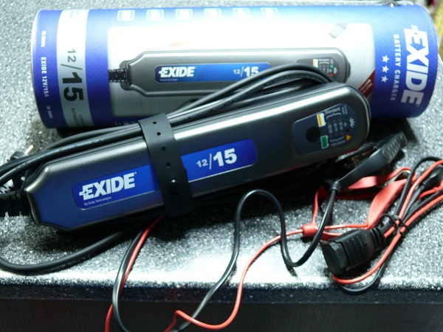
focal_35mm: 46
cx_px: 222
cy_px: 166
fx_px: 589
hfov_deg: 41.2
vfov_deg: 31.5
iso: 200
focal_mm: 9.8
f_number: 3.2
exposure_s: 1/8
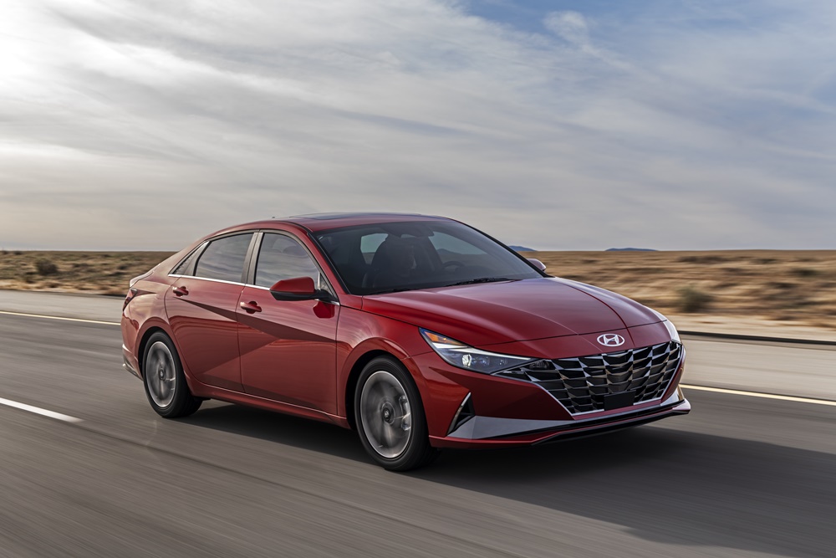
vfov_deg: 26.0
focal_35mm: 52
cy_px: 279
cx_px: 418
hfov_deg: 38.2
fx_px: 1208
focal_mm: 52
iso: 31
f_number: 6.3
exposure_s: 1/40
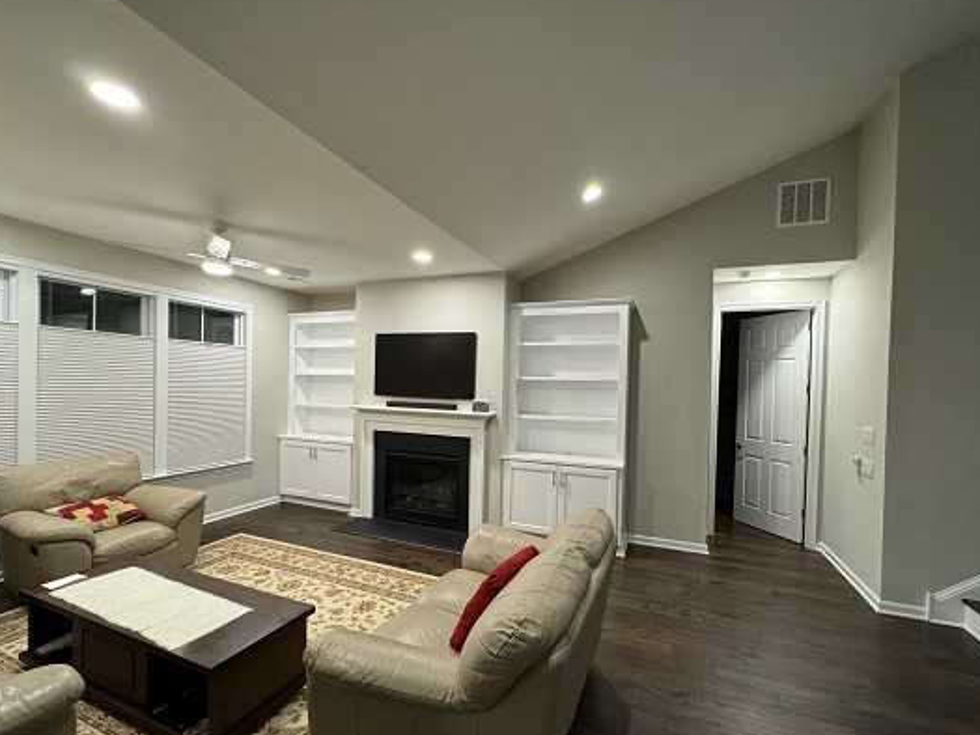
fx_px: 453
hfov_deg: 94.5
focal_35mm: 16
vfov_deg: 78.0
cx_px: 489
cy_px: 392
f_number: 2.2
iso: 250
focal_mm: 2.22
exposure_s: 1/60
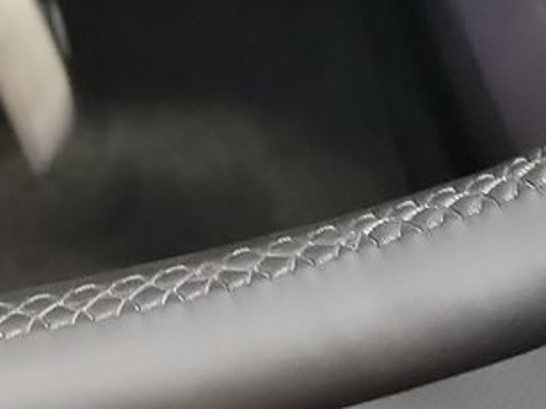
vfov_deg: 10.3
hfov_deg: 15.6
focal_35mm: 125
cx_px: 39
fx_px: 1971
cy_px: -553
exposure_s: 1/14
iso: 1337
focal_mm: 6.7
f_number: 1.8
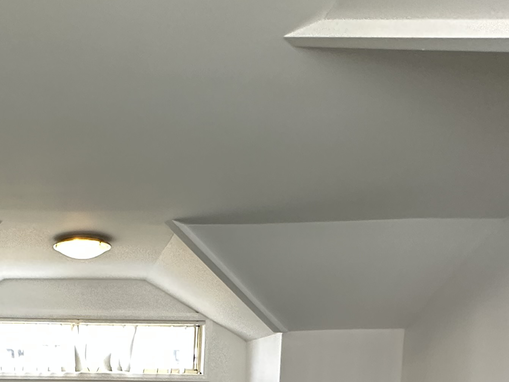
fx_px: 618
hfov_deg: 42.1
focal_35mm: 42
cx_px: 79
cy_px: 492
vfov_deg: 28.4
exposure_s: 1/50
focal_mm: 2.2
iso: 250
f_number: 2.2
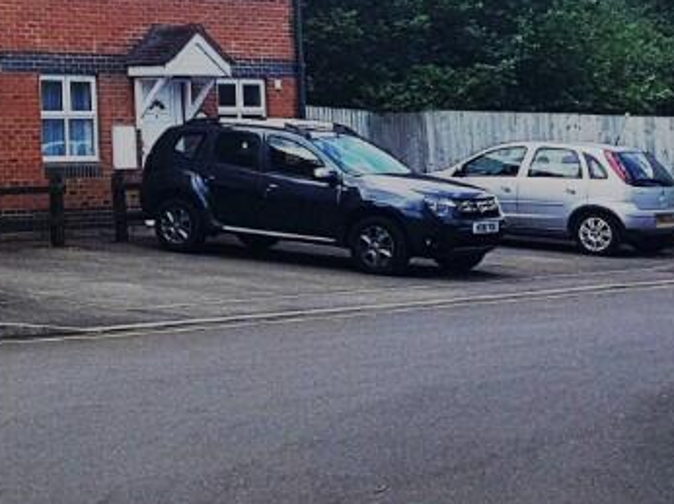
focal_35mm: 77
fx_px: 1498
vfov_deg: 18.4
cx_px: -216
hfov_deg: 22.5
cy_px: -39
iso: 40
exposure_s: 1/3056
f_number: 1.7
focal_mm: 4.2
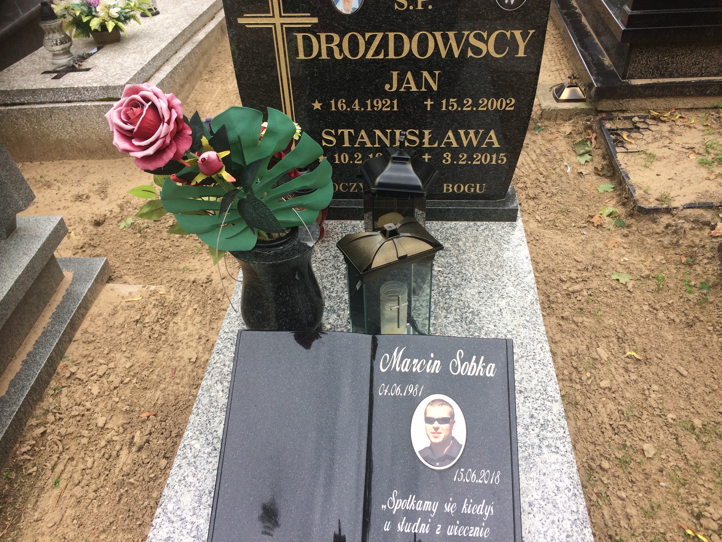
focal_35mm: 29
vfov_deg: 48.2
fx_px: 605
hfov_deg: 61.7
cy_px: 271
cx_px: 361
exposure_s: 1/402
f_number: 2.2
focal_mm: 4.15
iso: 32
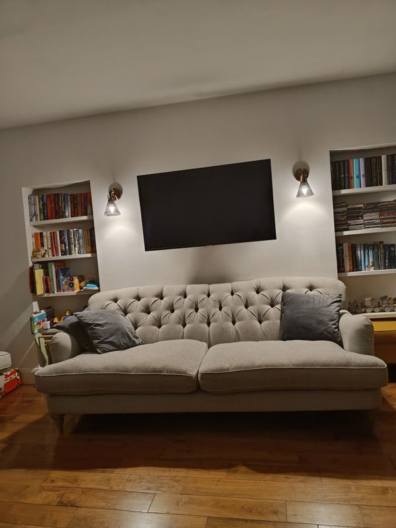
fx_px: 366
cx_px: 198
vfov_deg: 71.6
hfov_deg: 56.8
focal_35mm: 24
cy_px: 264
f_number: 1.65
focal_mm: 6.14
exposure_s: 1/33.3
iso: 1127
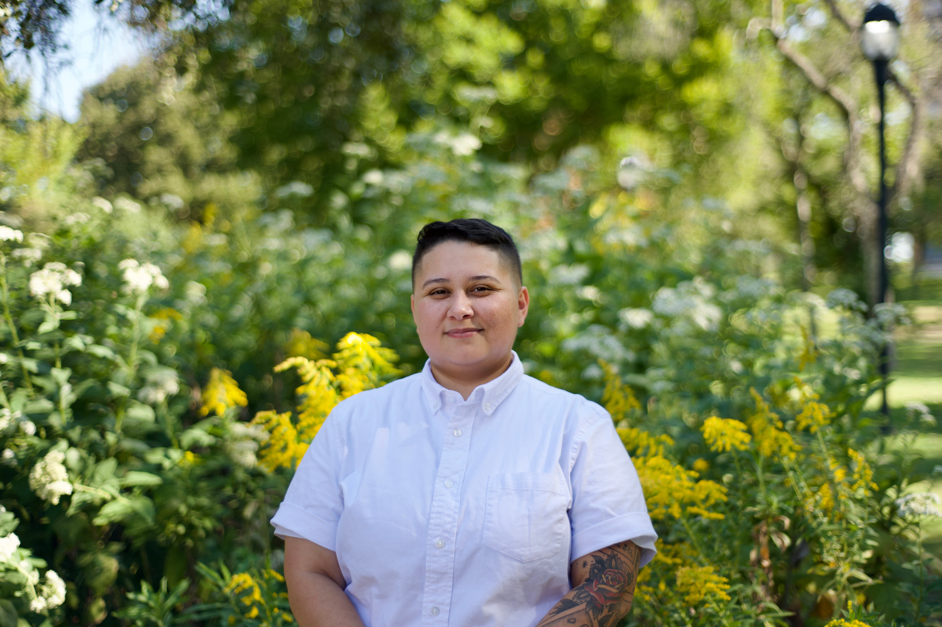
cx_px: 471
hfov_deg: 39.6
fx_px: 1307
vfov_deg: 27.0
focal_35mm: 50
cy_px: 314
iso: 100
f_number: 1.8
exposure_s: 1/800
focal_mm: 50
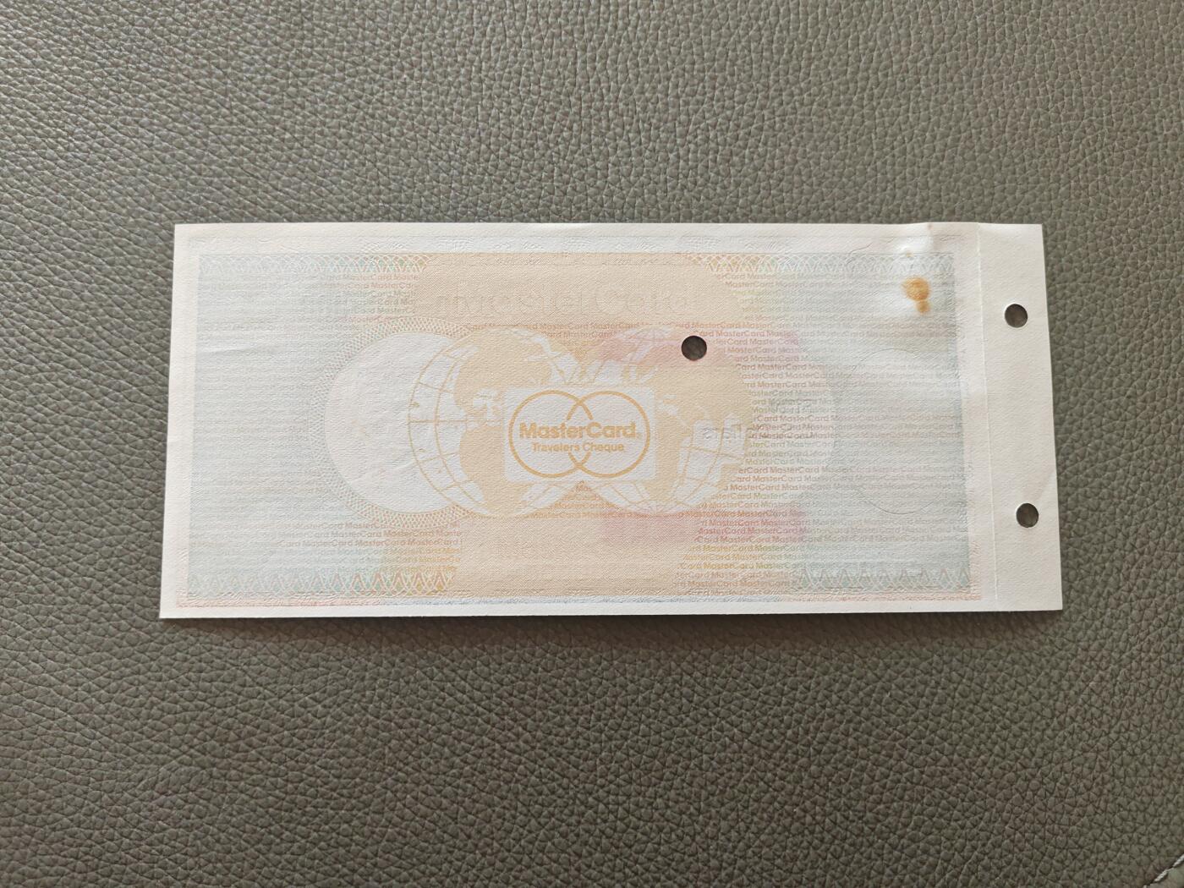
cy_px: 444
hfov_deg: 69.4
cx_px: 592
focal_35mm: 25
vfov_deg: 54.9
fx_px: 855
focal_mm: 5.3
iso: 250
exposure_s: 1/100
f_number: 1.9
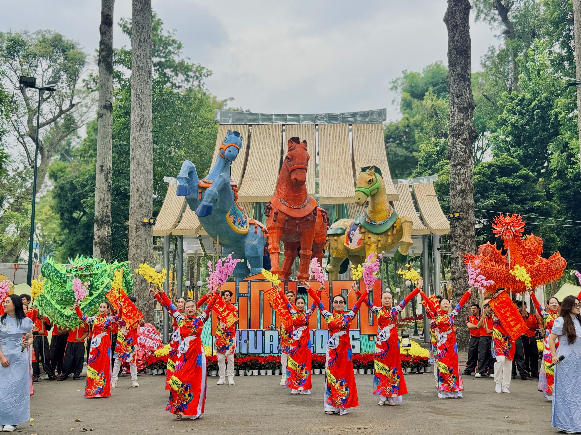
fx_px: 806
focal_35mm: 48
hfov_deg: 39.7
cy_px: 218
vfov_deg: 30.3
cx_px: 290
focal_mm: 6.76
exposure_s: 1/1013
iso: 80
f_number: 1.78
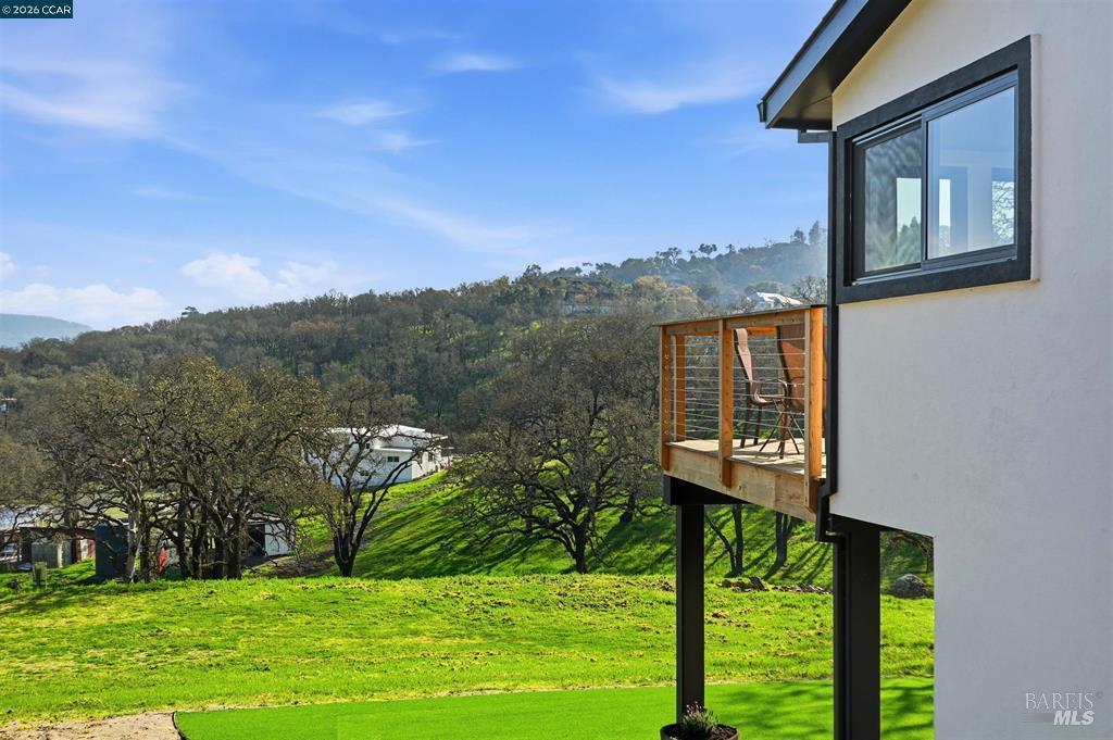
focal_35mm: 36
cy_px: 370
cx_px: 556
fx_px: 1112
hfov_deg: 53.2
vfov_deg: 36.8
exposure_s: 1/400
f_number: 14
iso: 100
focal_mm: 36
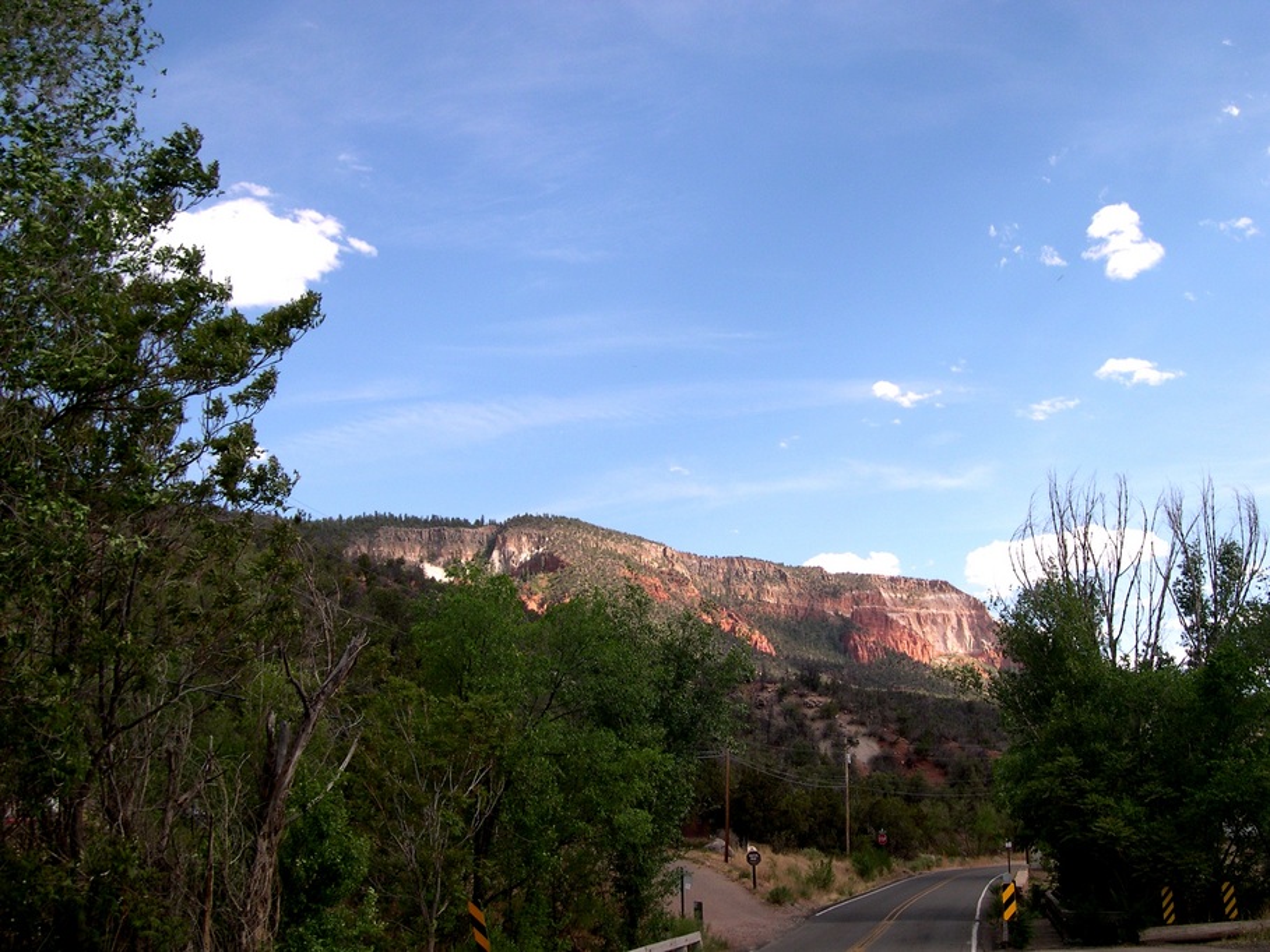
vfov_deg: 37.7
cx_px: 635
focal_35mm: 38
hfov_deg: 49.0
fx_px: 1394
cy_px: 476
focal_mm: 8
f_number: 7.6
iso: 100
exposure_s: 1/114
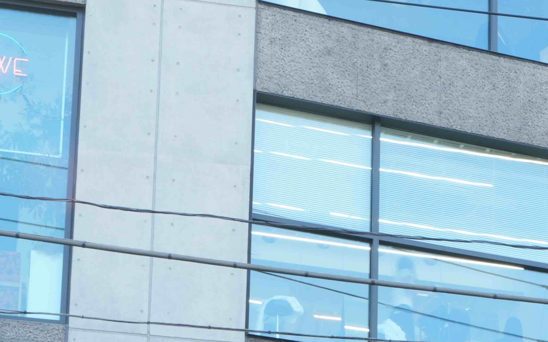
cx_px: 334
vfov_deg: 11.8
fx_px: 1523
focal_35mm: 102
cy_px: 627
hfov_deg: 20.4
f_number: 22
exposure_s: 1/3
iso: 100
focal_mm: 24
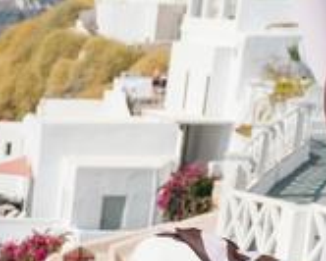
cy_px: 668
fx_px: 1680
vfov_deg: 8.1
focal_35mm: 174
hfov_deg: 9.8
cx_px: -440
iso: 320
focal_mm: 30
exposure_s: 1/1600
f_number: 4.5
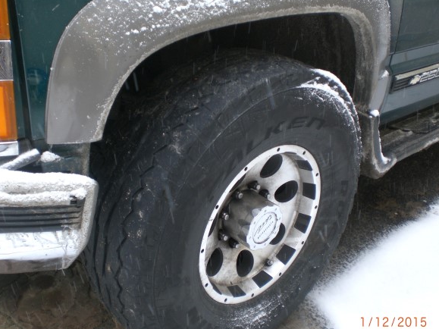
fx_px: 533
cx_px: 214
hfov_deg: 44.8
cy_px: 177
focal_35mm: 42
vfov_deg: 34.3
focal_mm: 6.3
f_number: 3.1
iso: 100
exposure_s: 1/80
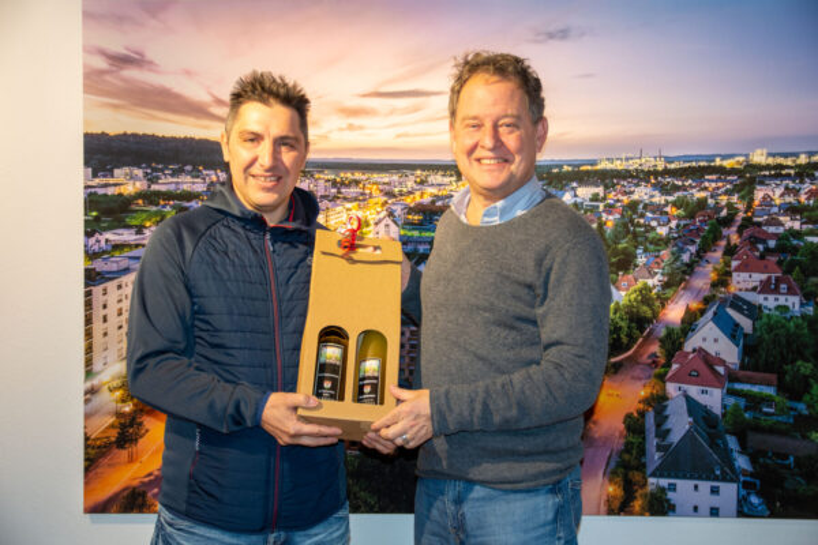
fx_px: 1091
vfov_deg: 28.1
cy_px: 272
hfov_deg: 41.1
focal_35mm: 48
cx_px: 409
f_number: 2.8
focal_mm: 32
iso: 400
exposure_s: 1/125
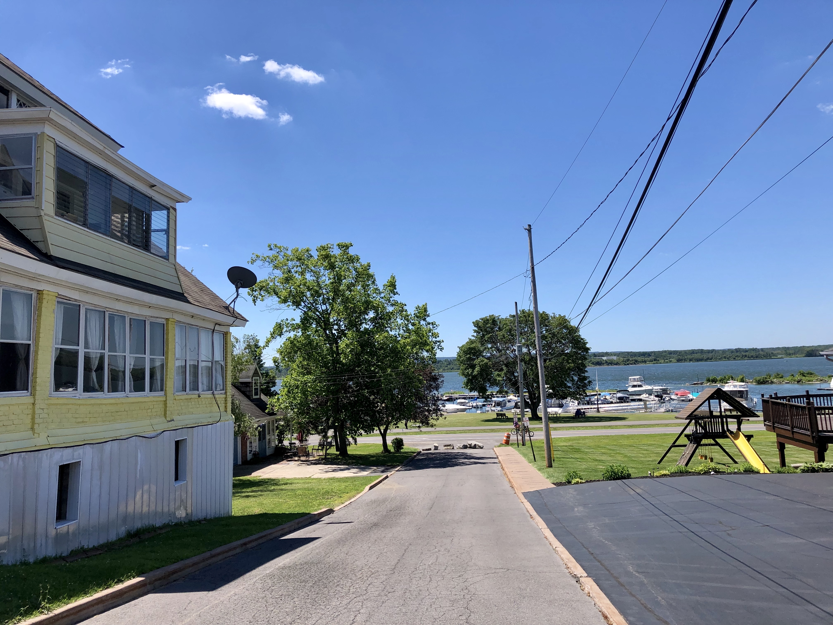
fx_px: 674
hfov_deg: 63.4
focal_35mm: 28
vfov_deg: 49.7
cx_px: 416
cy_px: 312
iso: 20
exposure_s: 1/2000
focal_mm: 3.99
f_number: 1.8
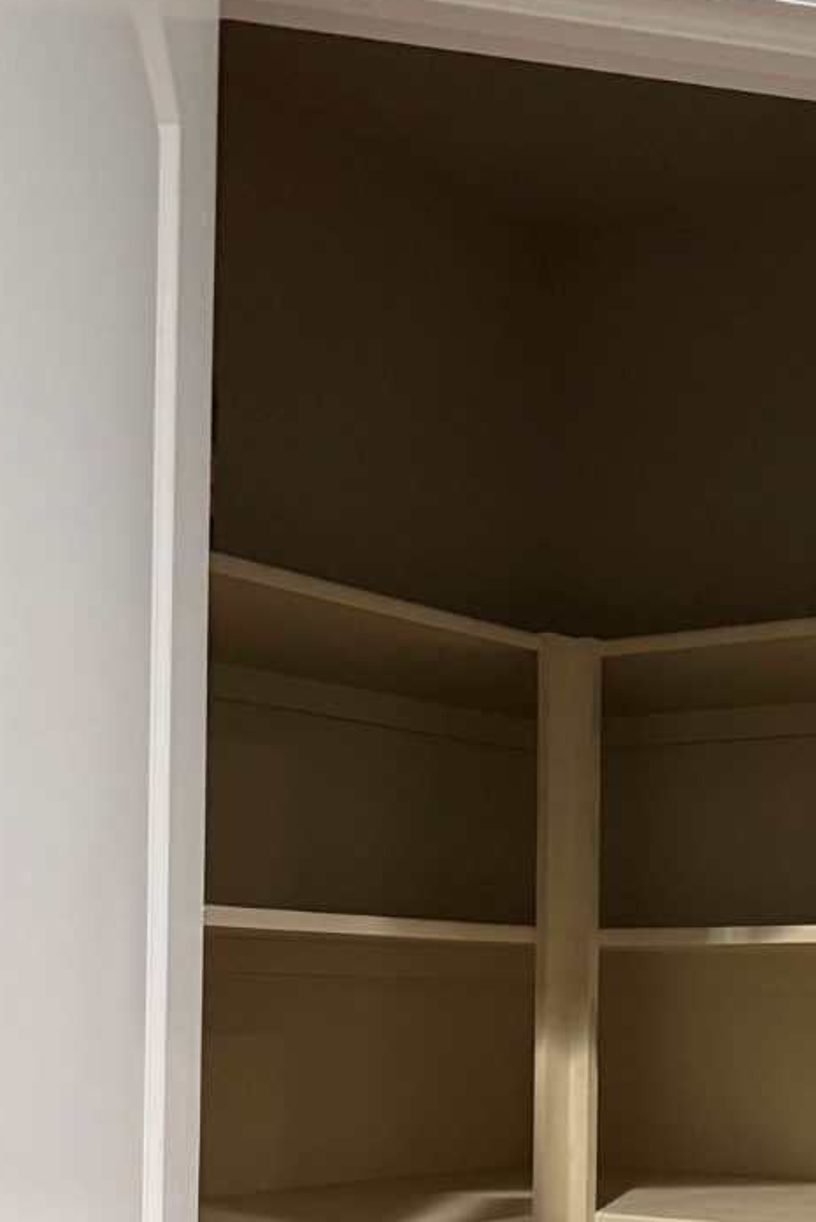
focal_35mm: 55
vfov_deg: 35.1
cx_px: 930
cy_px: 970
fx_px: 1869
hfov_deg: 23.0
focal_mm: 6.76
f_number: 1.78
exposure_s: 1/60
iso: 400
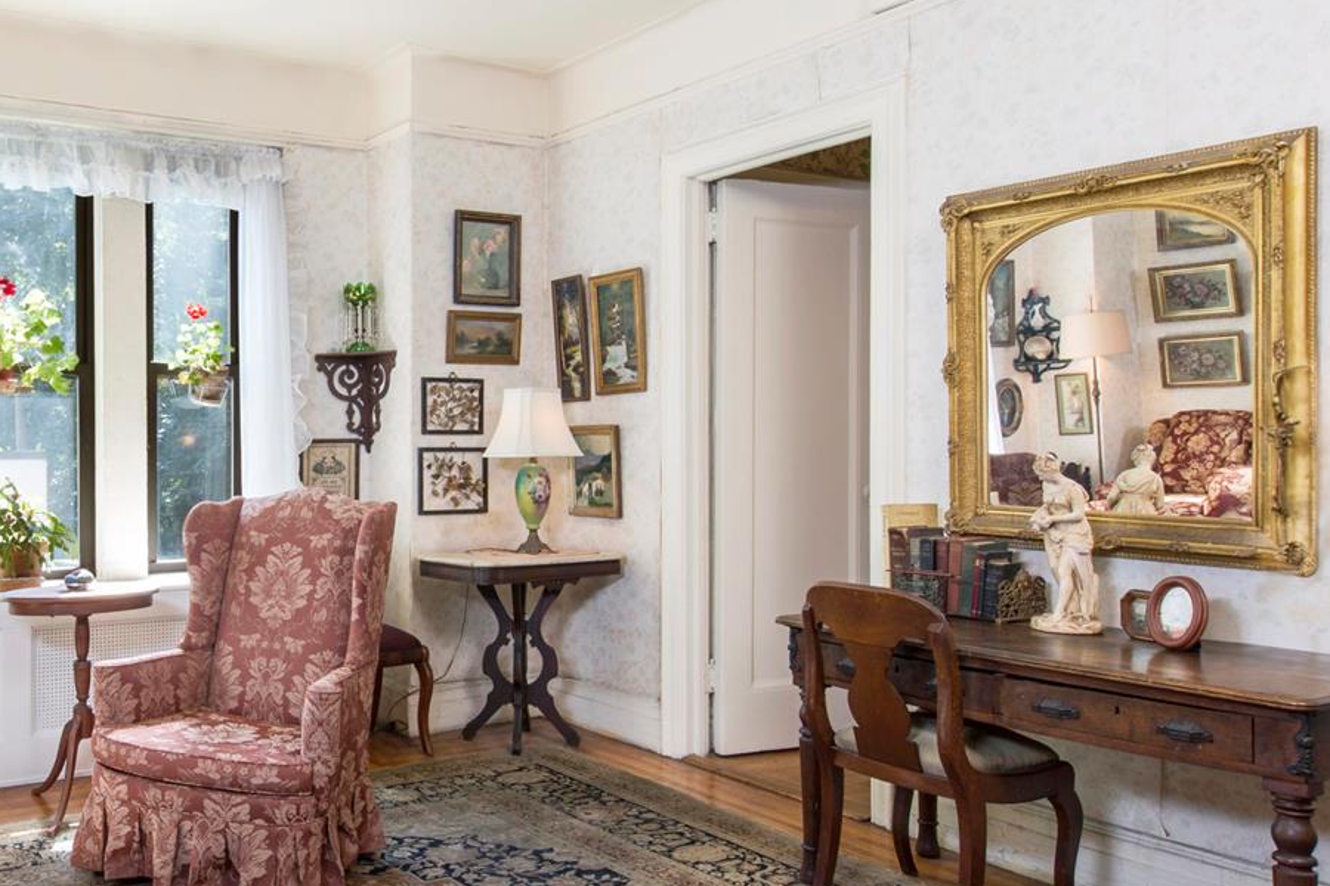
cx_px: 303
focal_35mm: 32
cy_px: 422
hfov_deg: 55.4
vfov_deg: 41.1
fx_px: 1182
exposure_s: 1/8
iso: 250
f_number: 10
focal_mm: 15
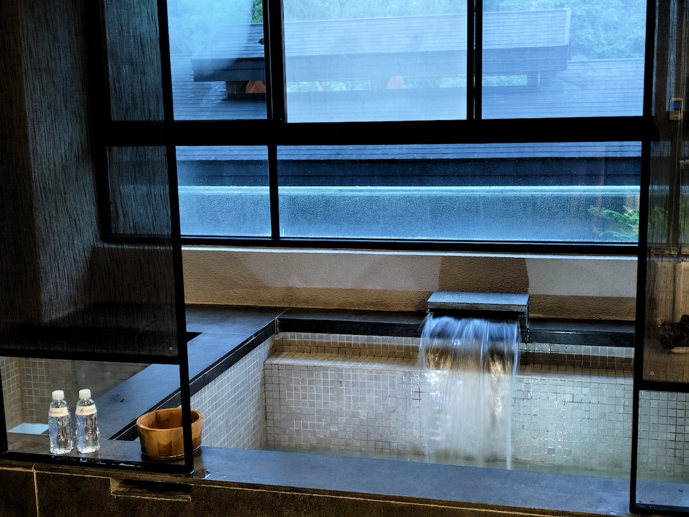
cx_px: 344
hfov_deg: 41.2
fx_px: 916
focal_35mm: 46
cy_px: 258
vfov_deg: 31.5
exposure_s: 1/14.3
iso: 1423
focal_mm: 6.54
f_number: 1.57
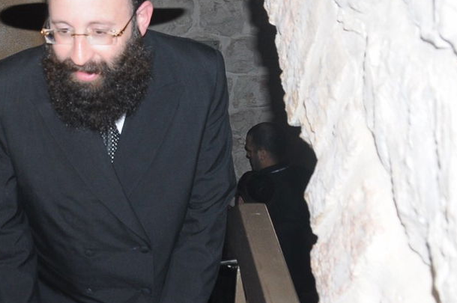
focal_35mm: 62
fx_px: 786
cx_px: 4
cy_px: 99
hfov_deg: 30.2
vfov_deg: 21.8
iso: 400
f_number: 5.6
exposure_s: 1/200
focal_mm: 18
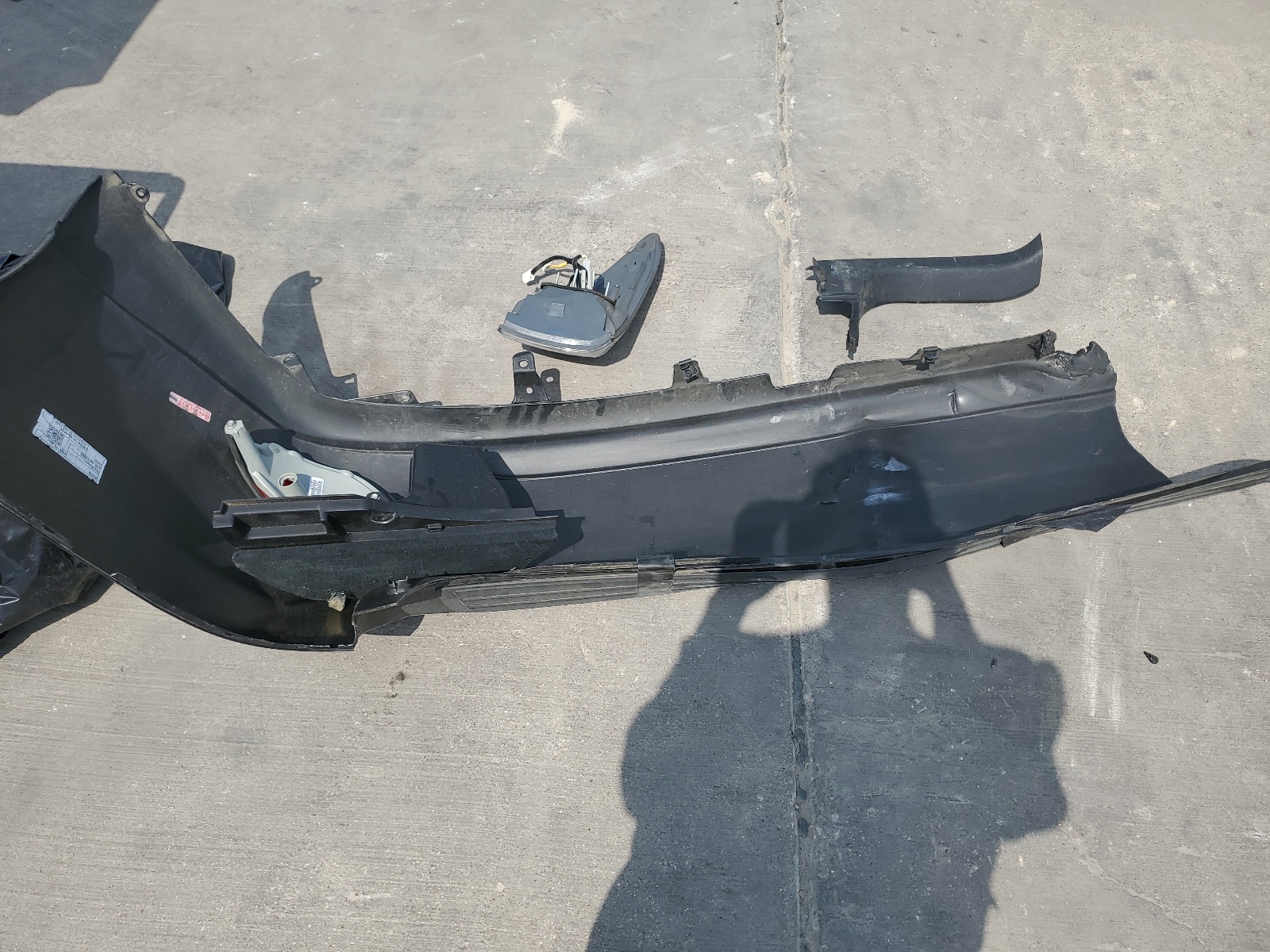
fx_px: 954
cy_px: 476
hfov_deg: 67.3
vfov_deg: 53.1
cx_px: 635
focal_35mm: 26
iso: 50
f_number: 1.5
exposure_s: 1/3333
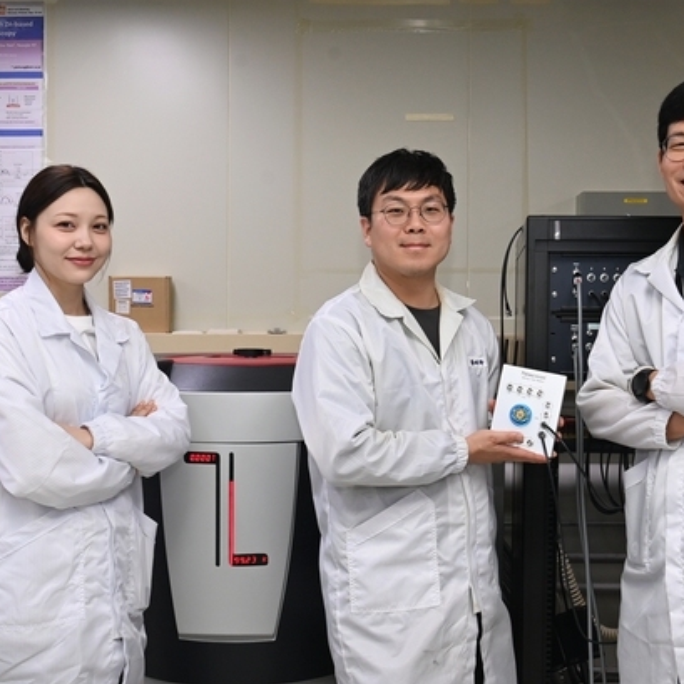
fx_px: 1051
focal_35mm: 47
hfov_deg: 35.9
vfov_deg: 36.1
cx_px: 410
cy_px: 345
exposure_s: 1/60
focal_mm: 24
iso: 1000
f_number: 6.3
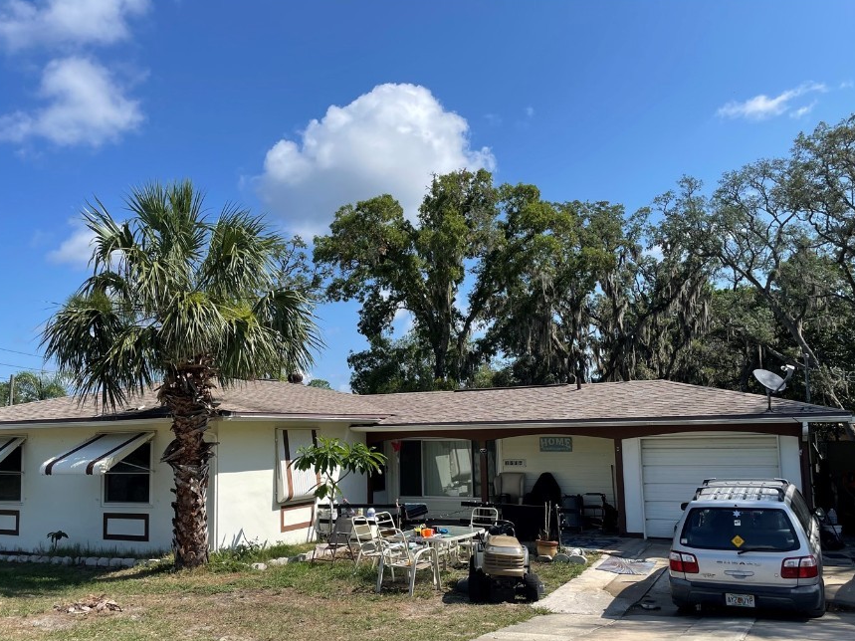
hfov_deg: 58.3
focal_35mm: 31
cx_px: 415
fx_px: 766
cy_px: 374
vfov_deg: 45.3
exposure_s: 1/3205
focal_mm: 4.2
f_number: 1.6
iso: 32
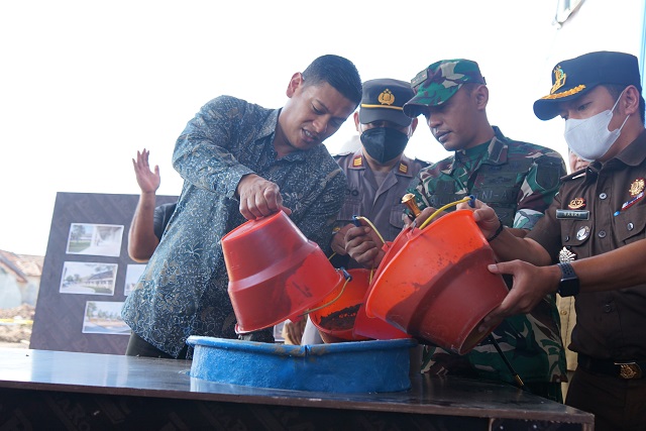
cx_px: 323
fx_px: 754
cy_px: 216
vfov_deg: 31.9
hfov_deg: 46.4
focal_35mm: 42
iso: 100
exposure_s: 1/160
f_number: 4
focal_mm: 28
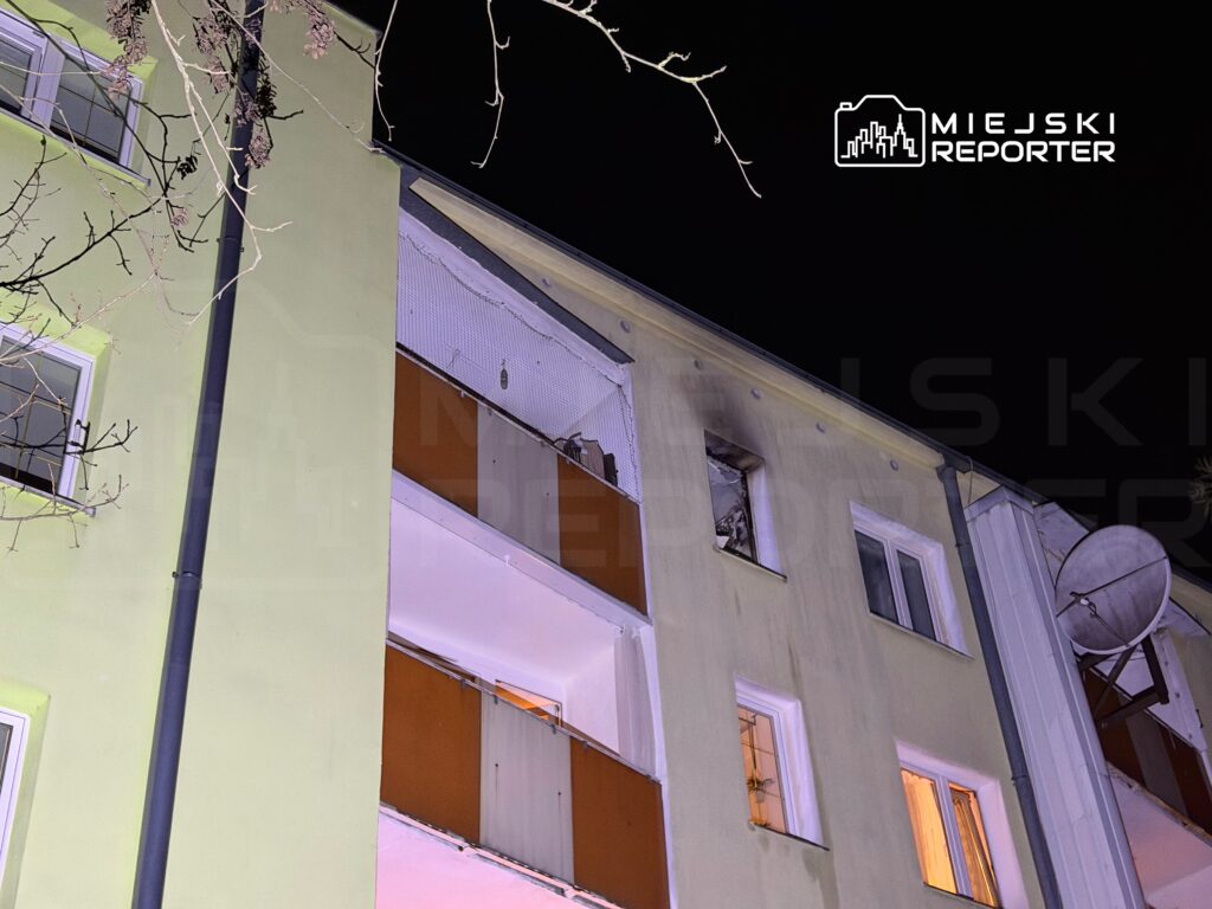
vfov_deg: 30.3
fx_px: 1681
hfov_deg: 39.7
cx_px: 606
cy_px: 454
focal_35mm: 48
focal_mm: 6.76
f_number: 1.78
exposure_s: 1/26
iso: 800
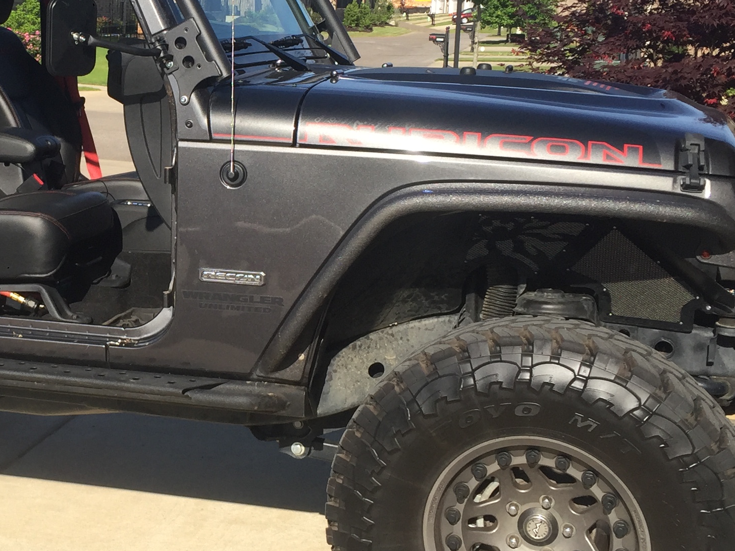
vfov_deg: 22.5
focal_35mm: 65
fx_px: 1380
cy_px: 185
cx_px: 94
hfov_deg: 28.8
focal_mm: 4.15
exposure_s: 1/1276
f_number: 2.2
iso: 32
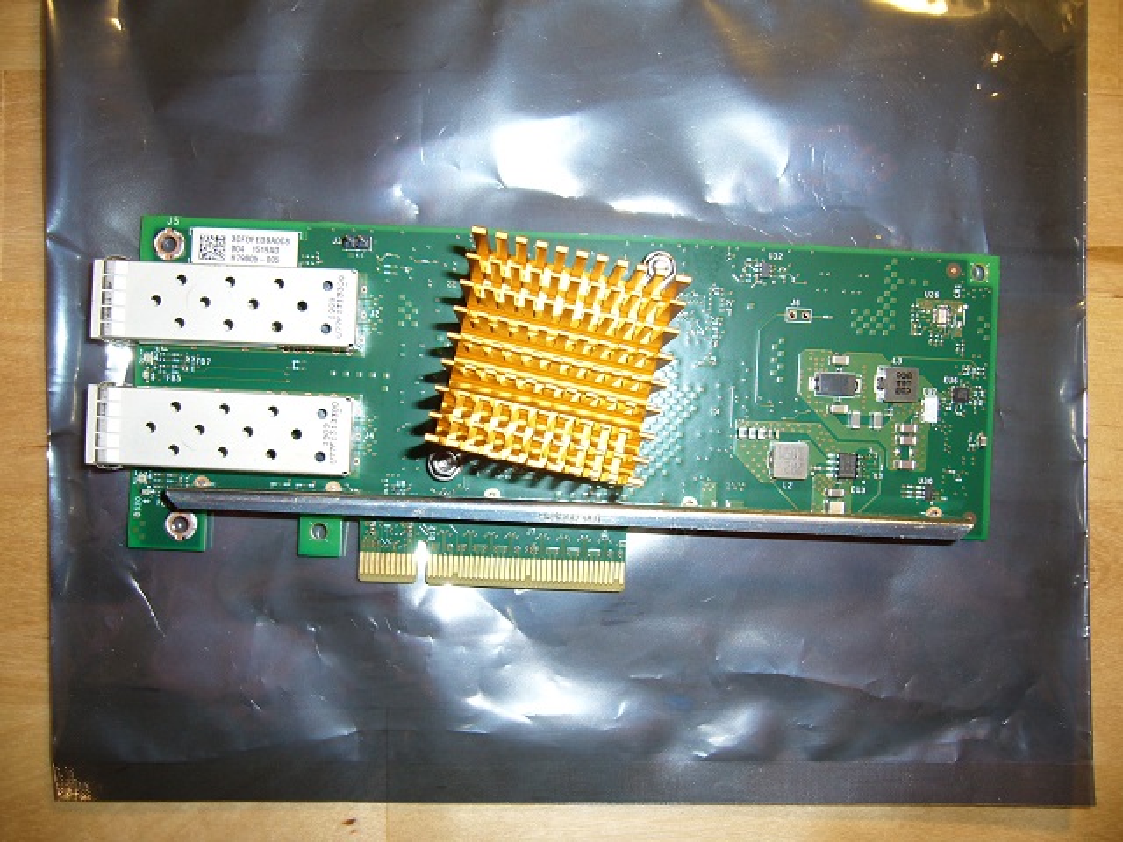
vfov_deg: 40.7
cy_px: 421
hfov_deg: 52.6
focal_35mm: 35
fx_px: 1135
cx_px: 562
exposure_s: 1/30
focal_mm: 5.8
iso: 80
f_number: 2.8
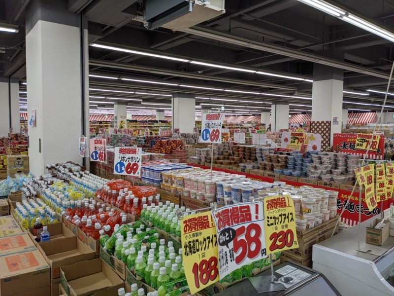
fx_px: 307
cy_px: 148
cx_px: 197
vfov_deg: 51.4
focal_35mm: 27
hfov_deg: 65.3
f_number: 1.73
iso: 54
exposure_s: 1/226
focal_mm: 4.38
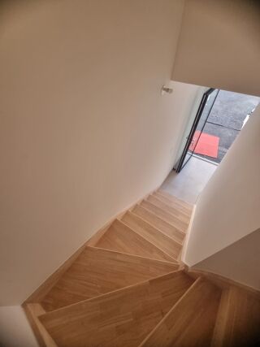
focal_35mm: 13
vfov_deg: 106.2
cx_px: 130
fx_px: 130
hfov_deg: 89.9
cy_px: 174
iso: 100
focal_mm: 2.2
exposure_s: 1/60
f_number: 2.2
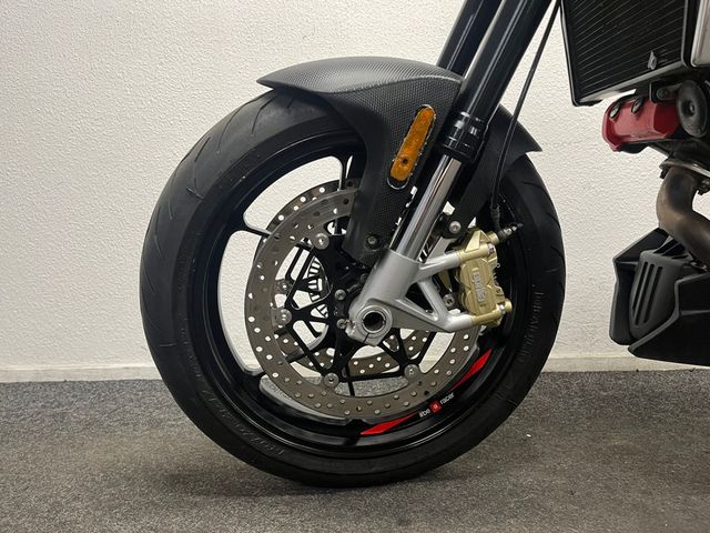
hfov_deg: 67.3
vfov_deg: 53.1
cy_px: 266
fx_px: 533
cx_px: 355
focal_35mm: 26
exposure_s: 1/50
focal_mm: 5.1
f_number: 1.6
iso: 160
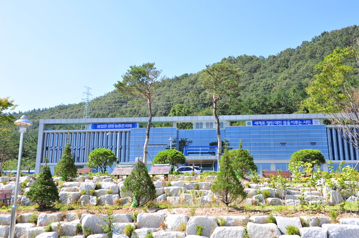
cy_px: 119
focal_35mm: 38
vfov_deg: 35.0
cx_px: 180
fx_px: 379
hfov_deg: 50.7
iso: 200
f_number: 8
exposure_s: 1/250
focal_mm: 38
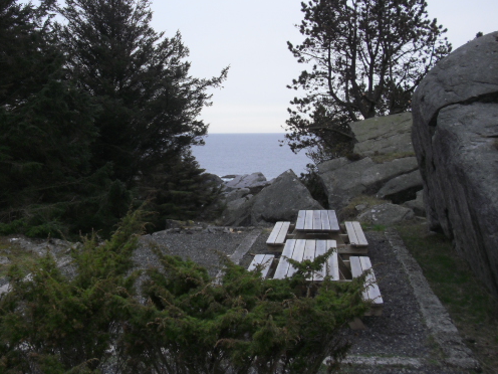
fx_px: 705
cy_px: 156
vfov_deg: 29.6
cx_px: 228
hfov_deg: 38.9
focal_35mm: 49
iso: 100
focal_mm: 6.2
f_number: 2.8
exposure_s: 1/125
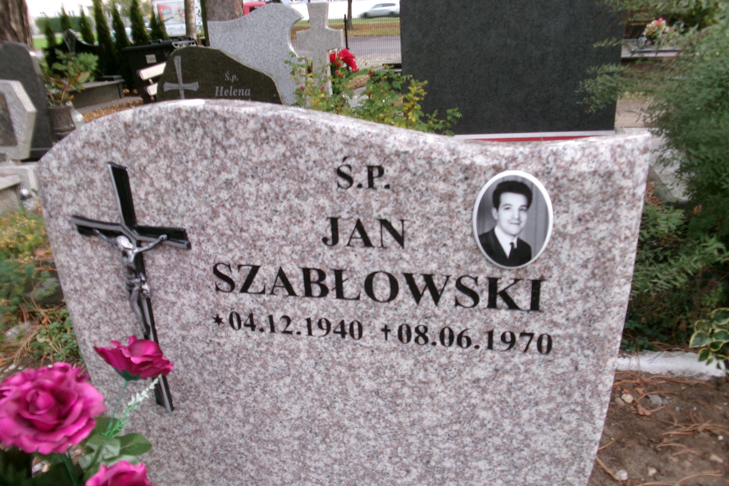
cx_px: 356
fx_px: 607
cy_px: 273
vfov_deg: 43.5
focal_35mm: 30
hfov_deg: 61.9
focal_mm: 5.1
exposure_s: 1/34
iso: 112
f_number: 3.9
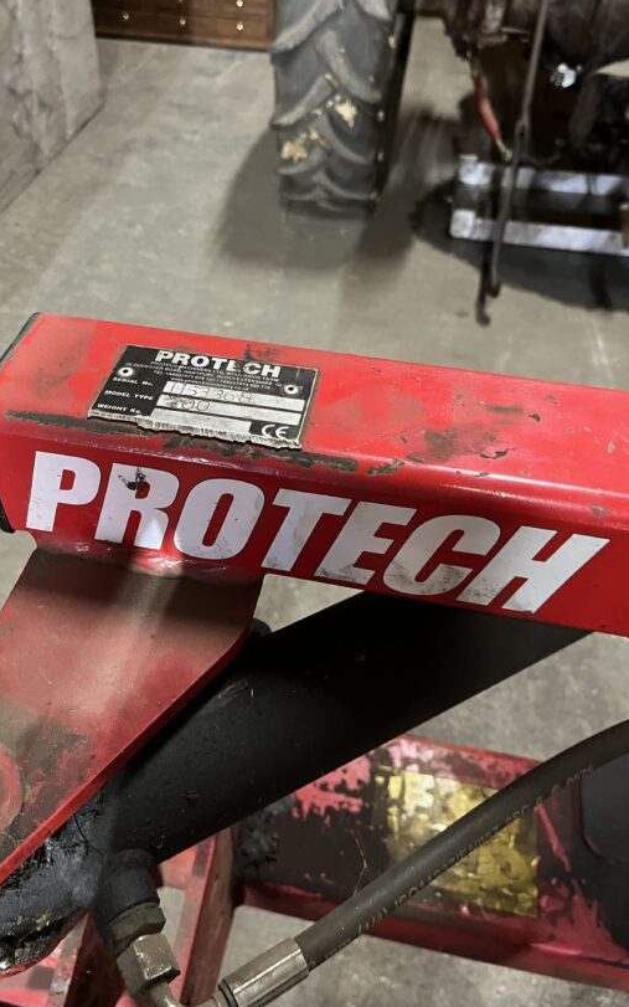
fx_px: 795
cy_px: 482
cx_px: 275
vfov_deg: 64.6
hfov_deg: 43.1
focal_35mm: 29
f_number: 1.6
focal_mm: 5.1
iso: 640
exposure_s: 1/25
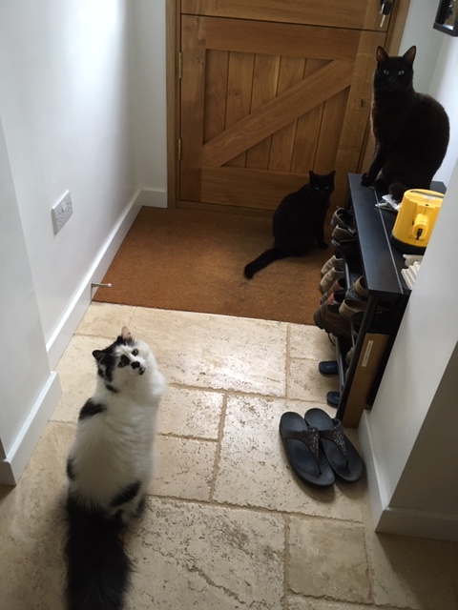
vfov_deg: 61.7
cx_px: 229
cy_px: 305
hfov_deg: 48.2
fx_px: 512
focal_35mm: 29
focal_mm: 4.15
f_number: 2.2
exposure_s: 1/33
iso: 200
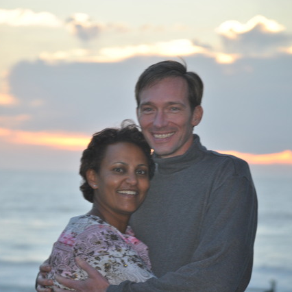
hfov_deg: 10.6
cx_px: 123
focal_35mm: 165
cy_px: 146
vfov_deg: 10.6
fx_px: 1575
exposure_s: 1/100
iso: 200
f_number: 4.2
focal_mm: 86
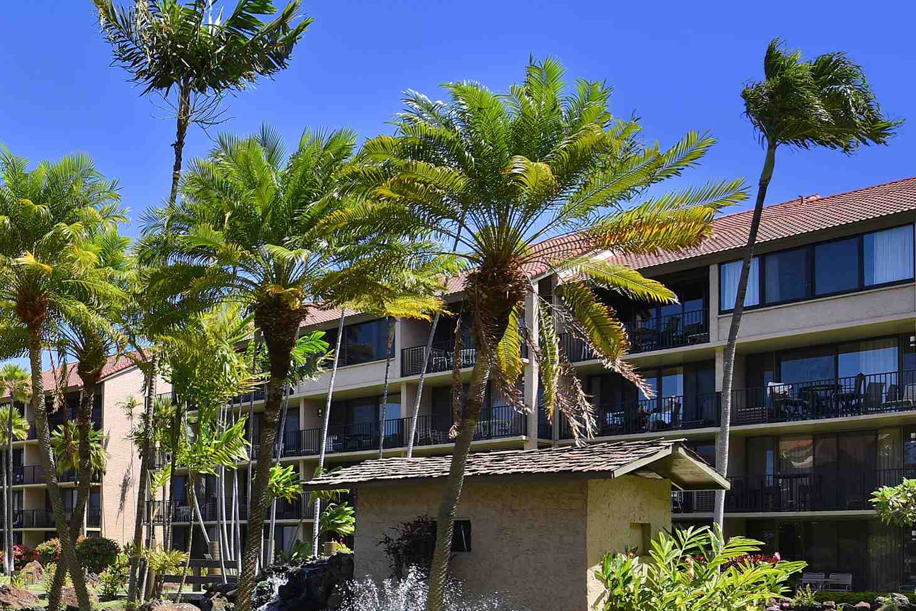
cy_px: 529
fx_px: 967
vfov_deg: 33.5
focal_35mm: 38
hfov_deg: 43.7
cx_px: 9
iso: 50
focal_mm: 18
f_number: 7.1
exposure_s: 1/200
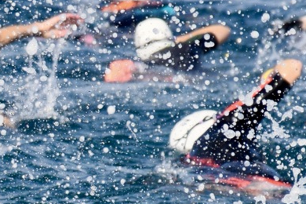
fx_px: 8797
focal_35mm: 1035
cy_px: 189
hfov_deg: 2.0
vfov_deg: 1.3
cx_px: 14
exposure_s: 1/2000
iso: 400
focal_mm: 140
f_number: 7.1
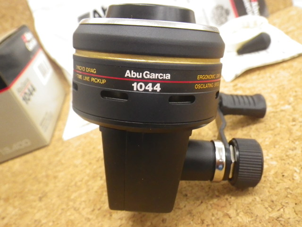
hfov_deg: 54.0
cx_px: 151
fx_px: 297
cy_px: 114
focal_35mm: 34
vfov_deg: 41.8
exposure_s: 1/50
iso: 640
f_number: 3.8
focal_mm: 6.1
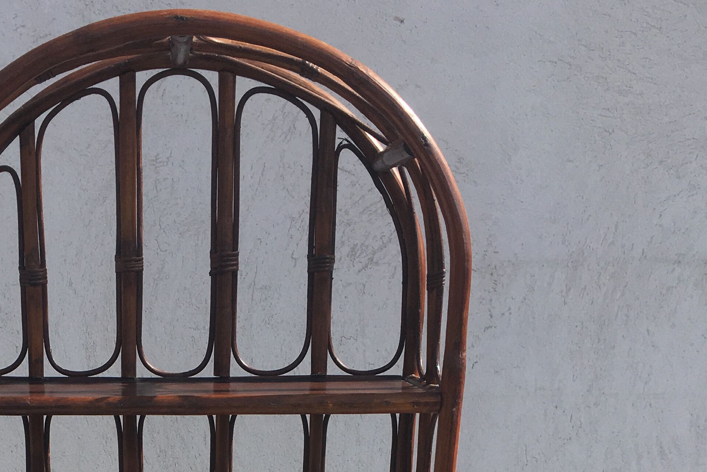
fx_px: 1237
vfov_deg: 19.1
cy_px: 694
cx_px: 153
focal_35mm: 63
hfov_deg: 31.2
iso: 25
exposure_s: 1/999
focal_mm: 4.15
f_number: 2.2
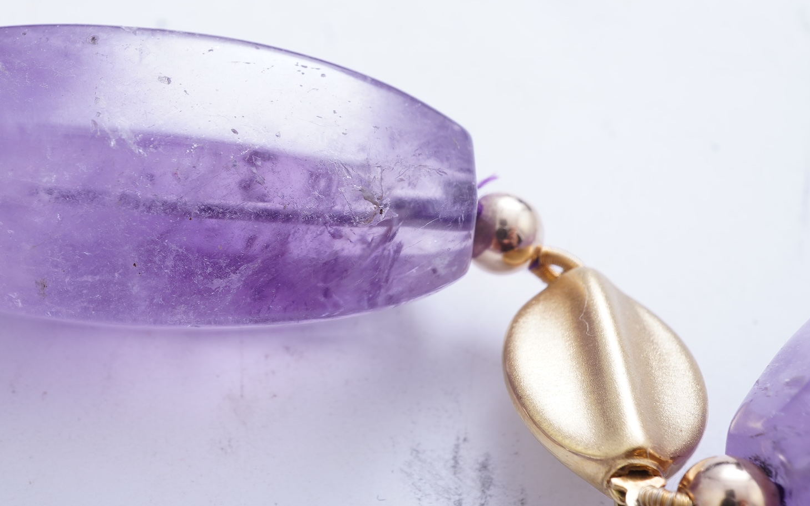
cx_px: 280
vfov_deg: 20.9
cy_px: 163
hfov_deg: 32.7
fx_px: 1369
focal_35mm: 62
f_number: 18
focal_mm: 30
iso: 160
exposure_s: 1/30
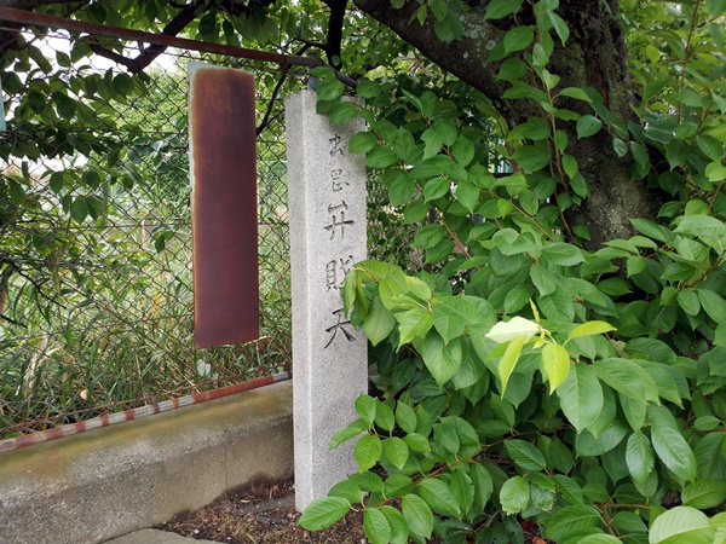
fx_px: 671
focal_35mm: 32
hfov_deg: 56.8
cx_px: 363
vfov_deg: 44.2
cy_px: 272
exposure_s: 1/100
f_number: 2
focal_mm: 4.5
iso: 108
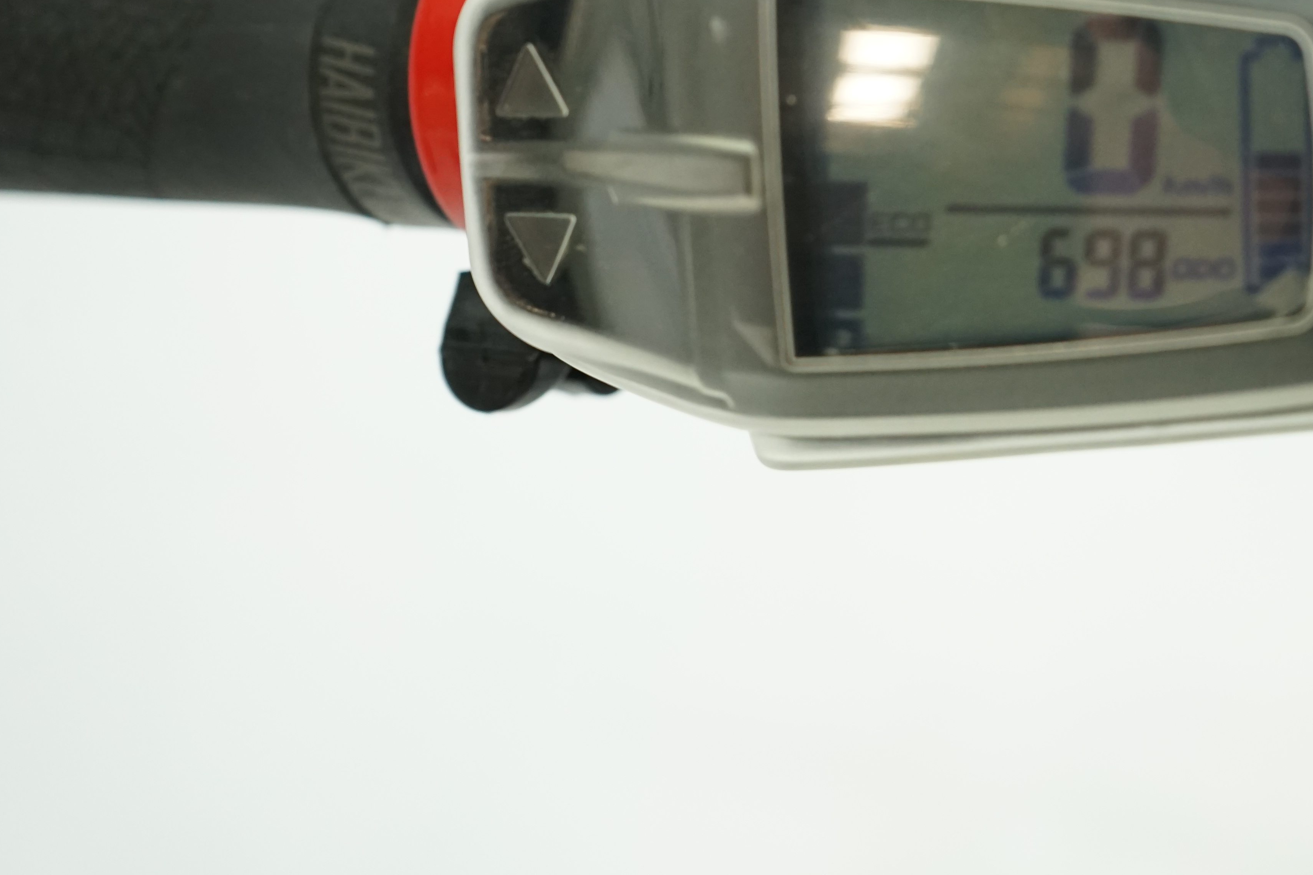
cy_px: 126
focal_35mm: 56
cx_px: 1100
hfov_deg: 34.3
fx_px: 2042
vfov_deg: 23.7
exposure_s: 1/200
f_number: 5
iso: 1600
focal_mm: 32
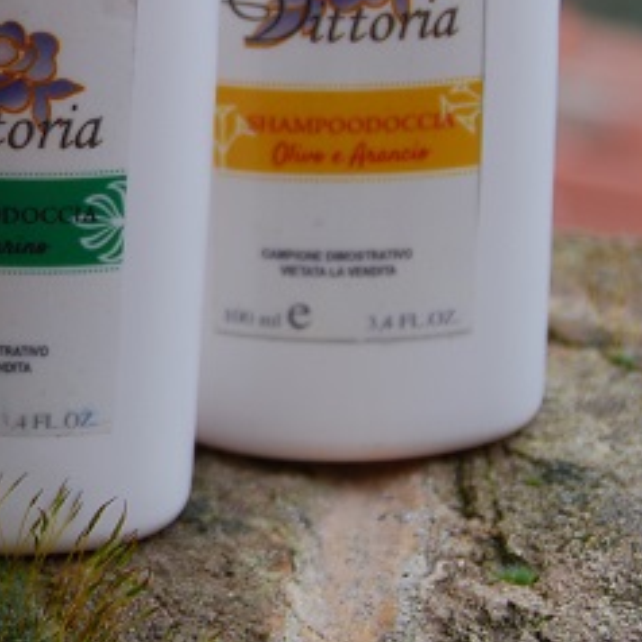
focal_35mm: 163
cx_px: -278
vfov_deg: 10.7
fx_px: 3420
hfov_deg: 10.4
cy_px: 42
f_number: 5.6
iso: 160
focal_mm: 38
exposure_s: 1/125
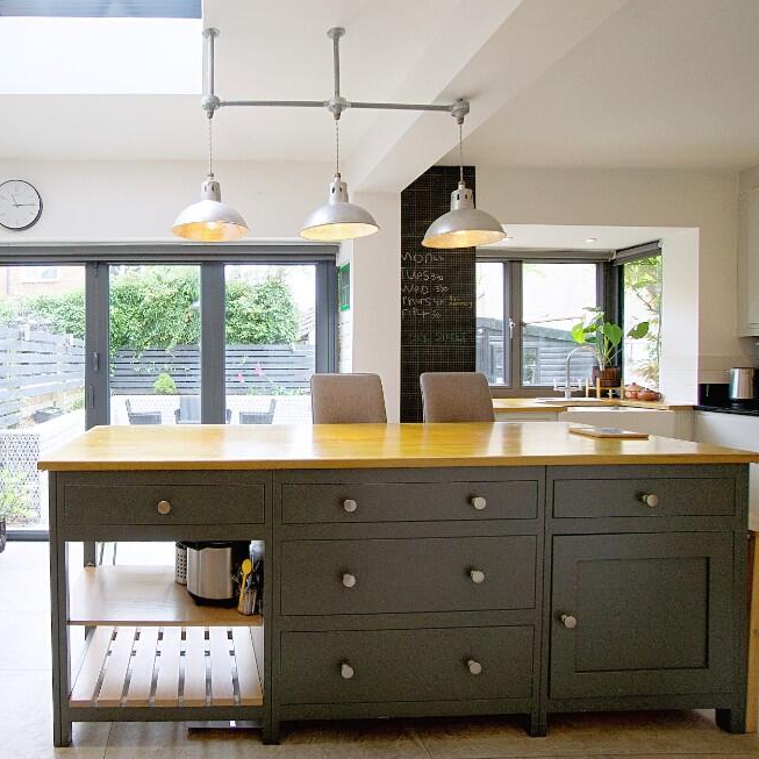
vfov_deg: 74.8
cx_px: 210
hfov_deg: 70.9
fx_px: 496
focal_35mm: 20
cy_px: 375
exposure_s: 1/160
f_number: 4
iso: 320
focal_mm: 10
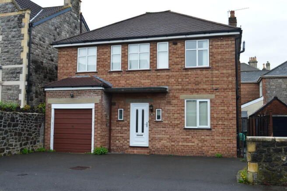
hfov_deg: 51.3
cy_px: 96
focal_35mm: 38
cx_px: 144
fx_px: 299
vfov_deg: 35.4
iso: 400
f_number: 10
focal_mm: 25
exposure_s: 1/250
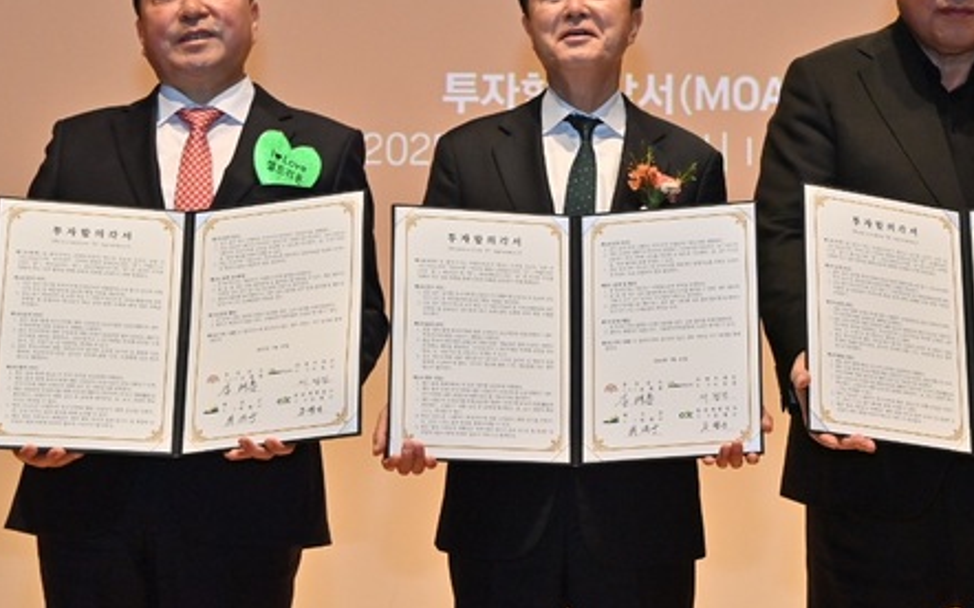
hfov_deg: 21.7
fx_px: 2521
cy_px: 122
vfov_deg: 13.7
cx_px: 725
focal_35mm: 95
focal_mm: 55
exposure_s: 1/250
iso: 2000
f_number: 9
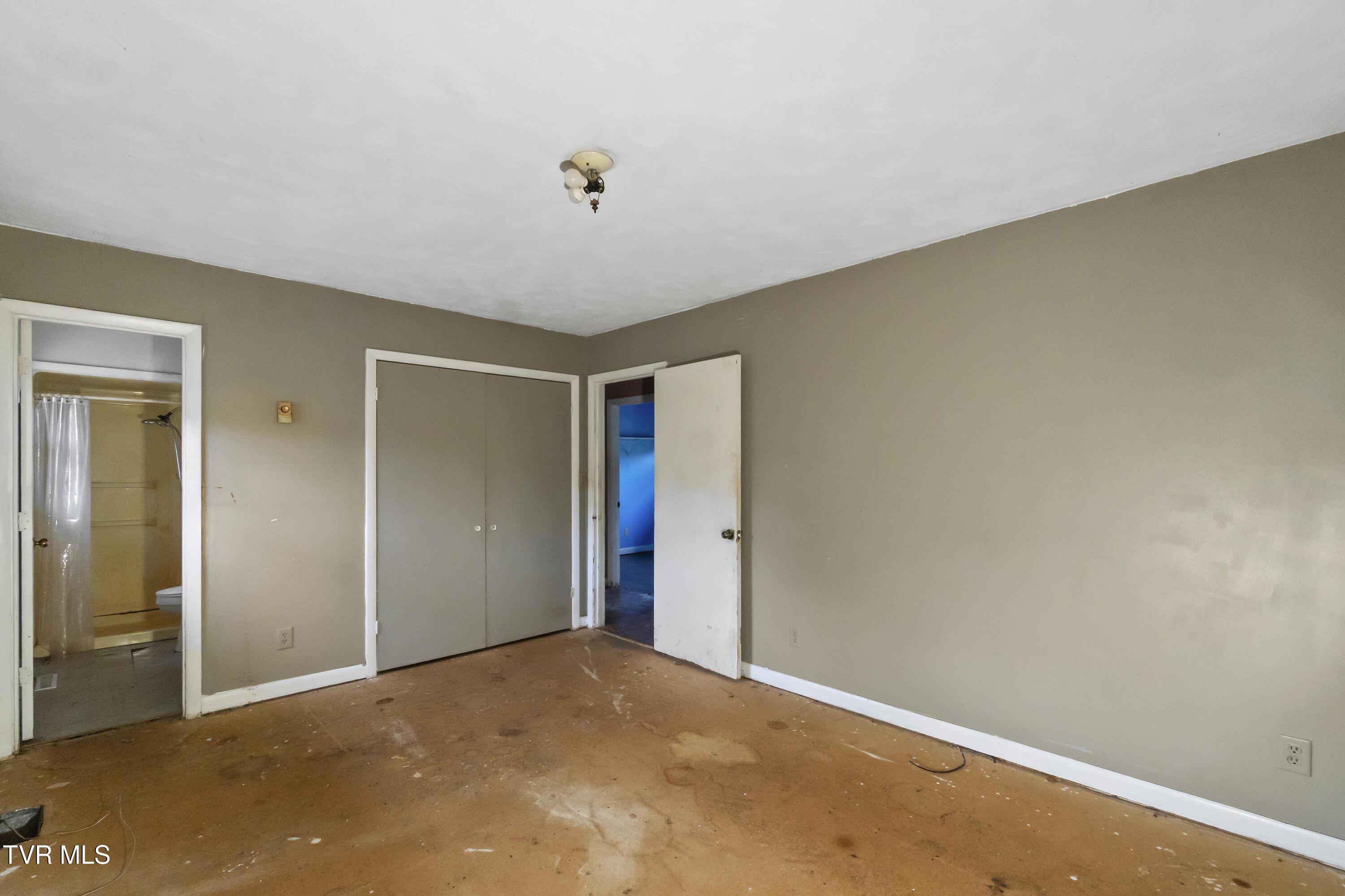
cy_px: 448
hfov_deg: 100.4
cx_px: 672
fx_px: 560
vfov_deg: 77.3
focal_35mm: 15
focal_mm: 10
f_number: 9
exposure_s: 1/25
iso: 800
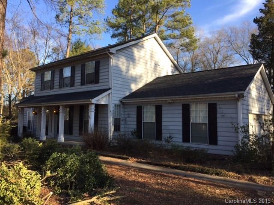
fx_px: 230
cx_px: 137
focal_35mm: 29
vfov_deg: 48.2
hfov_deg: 61.7
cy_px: 102
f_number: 2.2
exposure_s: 1/534
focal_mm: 4.15
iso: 32
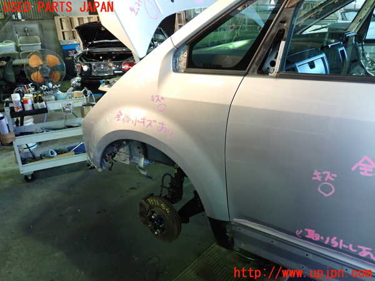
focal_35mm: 30
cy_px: 140
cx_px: 188
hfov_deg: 60.0
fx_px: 325
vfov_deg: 46.8
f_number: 2.3
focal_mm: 5.4
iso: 250
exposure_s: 1/30
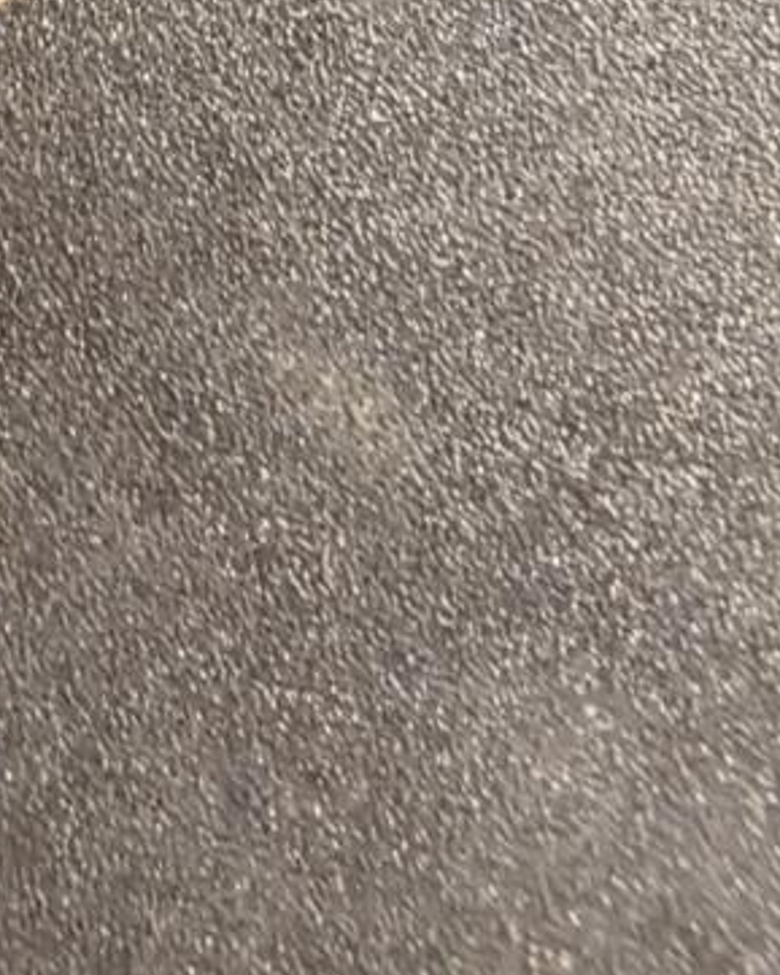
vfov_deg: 15.7
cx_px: -632
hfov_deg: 12.5
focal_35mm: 112
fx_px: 3231
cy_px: -505
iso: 200
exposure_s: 1/52.8
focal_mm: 2.32
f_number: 2
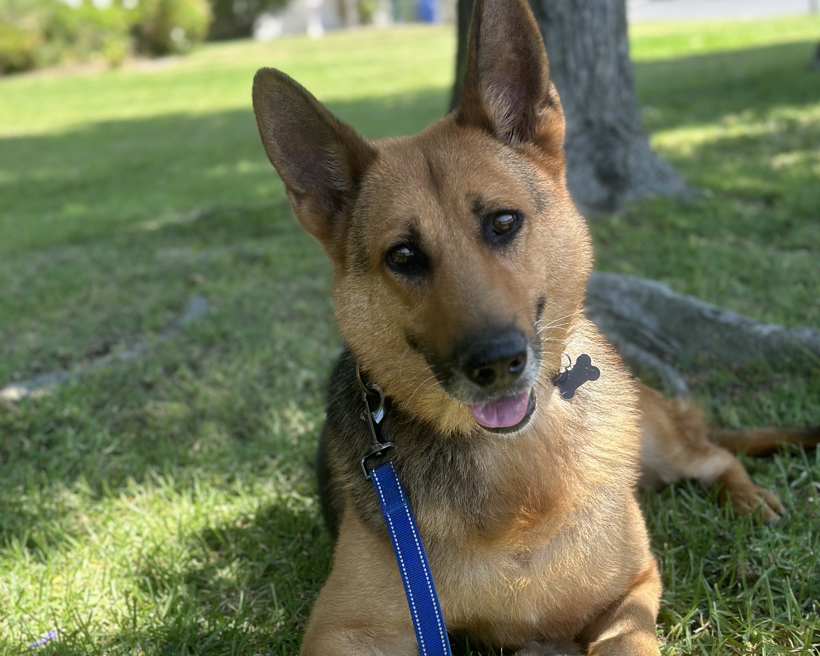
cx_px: 413
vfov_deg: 23.9
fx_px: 1529
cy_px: 506
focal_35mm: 63
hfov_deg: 30.0
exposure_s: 1/1019
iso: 80
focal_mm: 6.86
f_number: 1.78
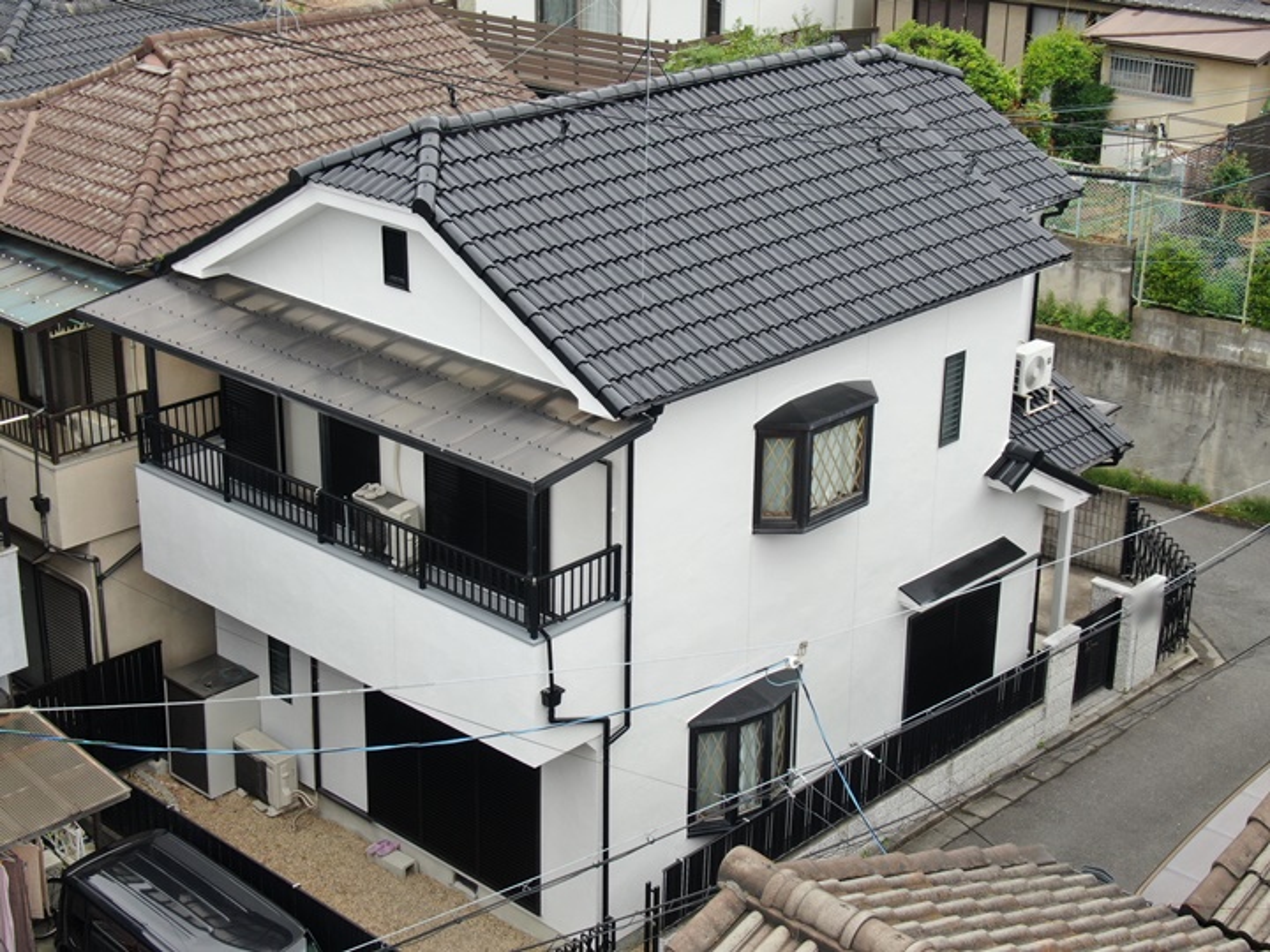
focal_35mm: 47
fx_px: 1724
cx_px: 635
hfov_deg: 40.4
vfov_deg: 30.9
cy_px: 476
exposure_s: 1/160
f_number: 3.8
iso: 100
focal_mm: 8.42
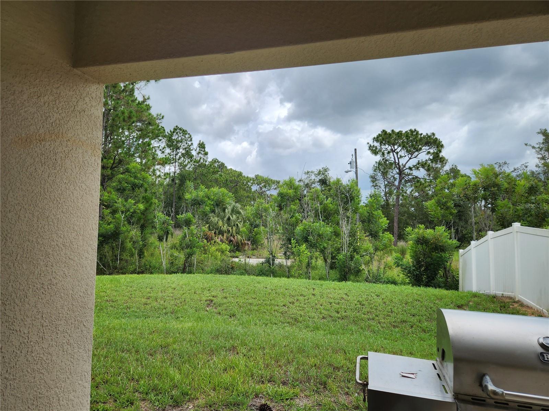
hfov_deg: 73.9
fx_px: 365
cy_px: 206
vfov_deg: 58.9
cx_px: 274
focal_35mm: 23
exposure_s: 1/1422
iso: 20
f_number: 1.8
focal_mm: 5.4
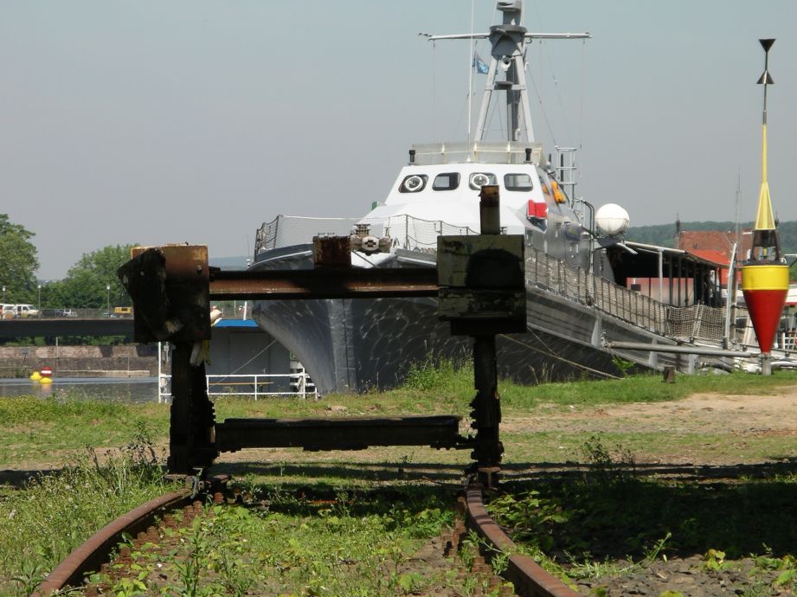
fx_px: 4787
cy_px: 290
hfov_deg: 9.5
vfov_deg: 7.1
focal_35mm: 208
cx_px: 374
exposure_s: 1/500
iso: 64
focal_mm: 39
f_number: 5.6
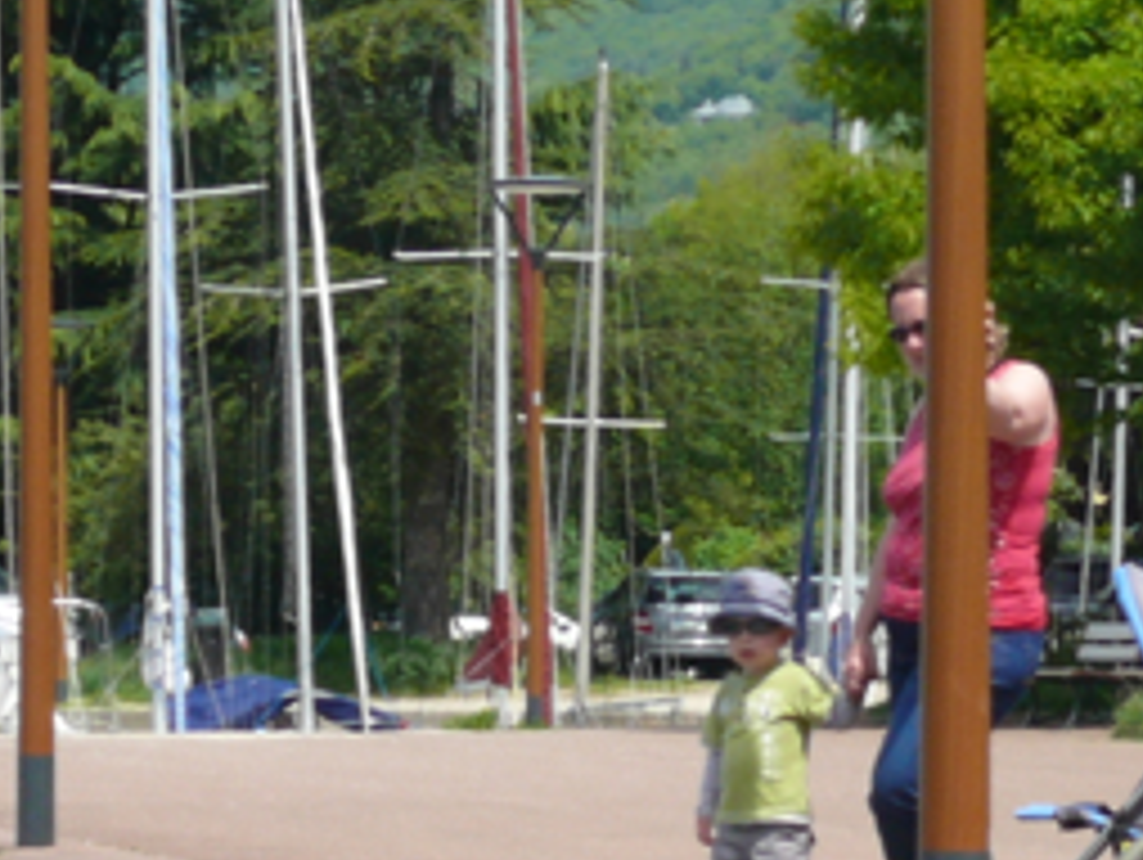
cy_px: 1020
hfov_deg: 6.4
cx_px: 378
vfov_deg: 4.8
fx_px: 10246
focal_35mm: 310
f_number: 5.6
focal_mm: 17.5
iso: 100
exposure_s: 1/320
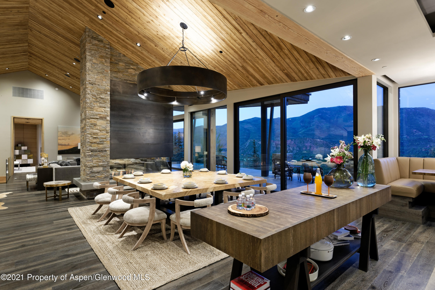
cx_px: 218
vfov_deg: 64.6
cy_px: 145
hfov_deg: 86.9
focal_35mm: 19
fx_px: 230
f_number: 7.1
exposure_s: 1/2
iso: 100
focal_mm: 19
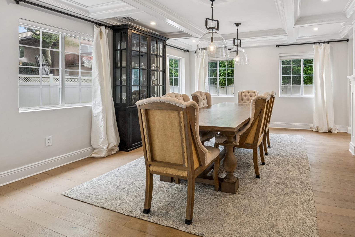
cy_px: 88
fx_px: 187
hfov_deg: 85.3
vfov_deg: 63.6
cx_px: 220
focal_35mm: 19
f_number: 14
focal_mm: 15
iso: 640
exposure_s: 1/25
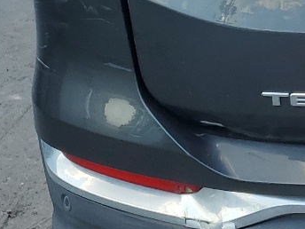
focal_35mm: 121
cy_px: -94
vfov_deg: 11.8
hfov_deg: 14.1
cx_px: 576
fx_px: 1066
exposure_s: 1/1250
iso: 50
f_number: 1.5
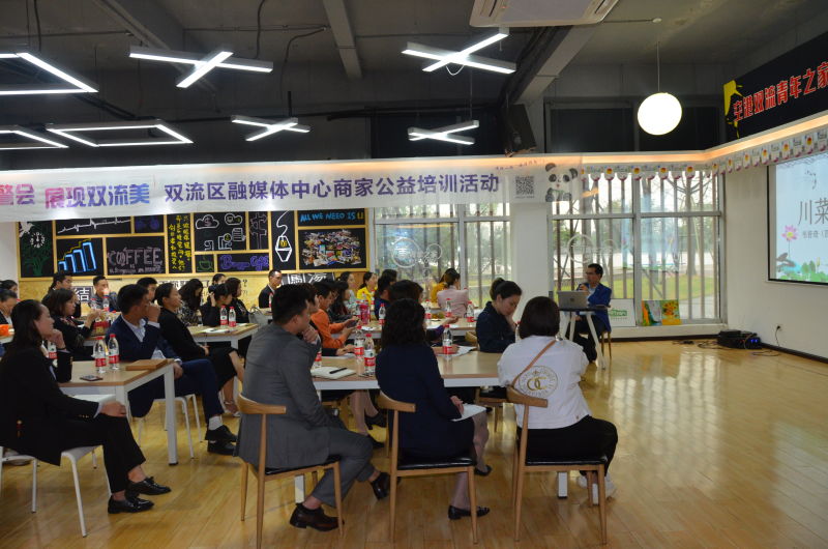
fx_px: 620
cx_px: 414
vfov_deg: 47.7
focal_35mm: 27
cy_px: 274
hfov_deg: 67.5
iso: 1000
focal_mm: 18
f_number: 5
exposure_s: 1/60
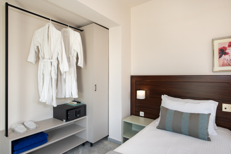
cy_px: 77
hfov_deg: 84.0
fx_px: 128
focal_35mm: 20
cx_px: 116
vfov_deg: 61.9
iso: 100
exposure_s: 1/15
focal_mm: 20
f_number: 11
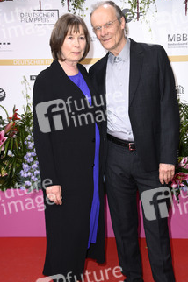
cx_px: 106
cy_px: 156
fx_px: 565
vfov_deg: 28.1
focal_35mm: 72
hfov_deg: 18.9
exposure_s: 1/200
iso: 500
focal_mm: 58
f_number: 5.6
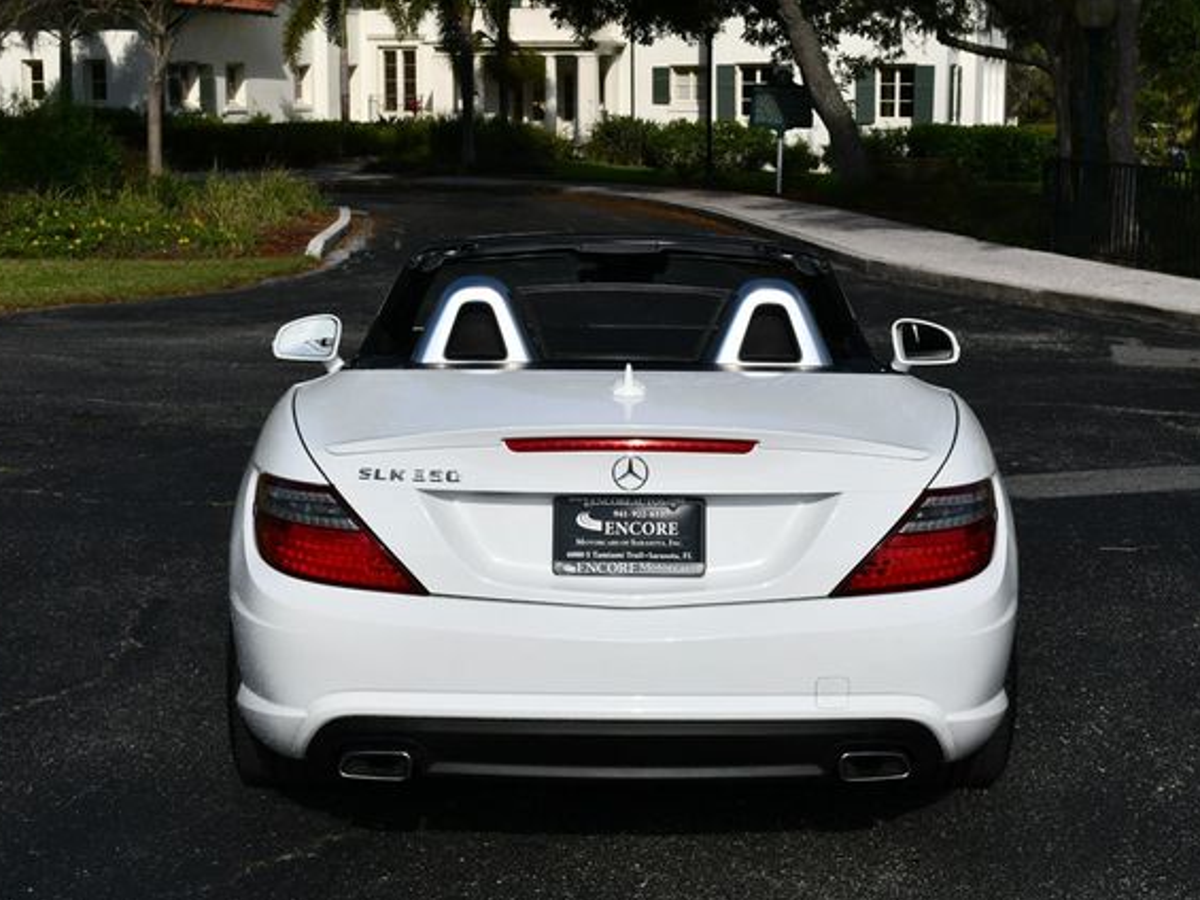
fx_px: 2115
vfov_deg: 24.0
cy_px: 452
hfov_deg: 31.7
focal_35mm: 61
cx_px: 614
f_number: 10
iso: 100
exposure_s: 1/400
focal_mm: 28
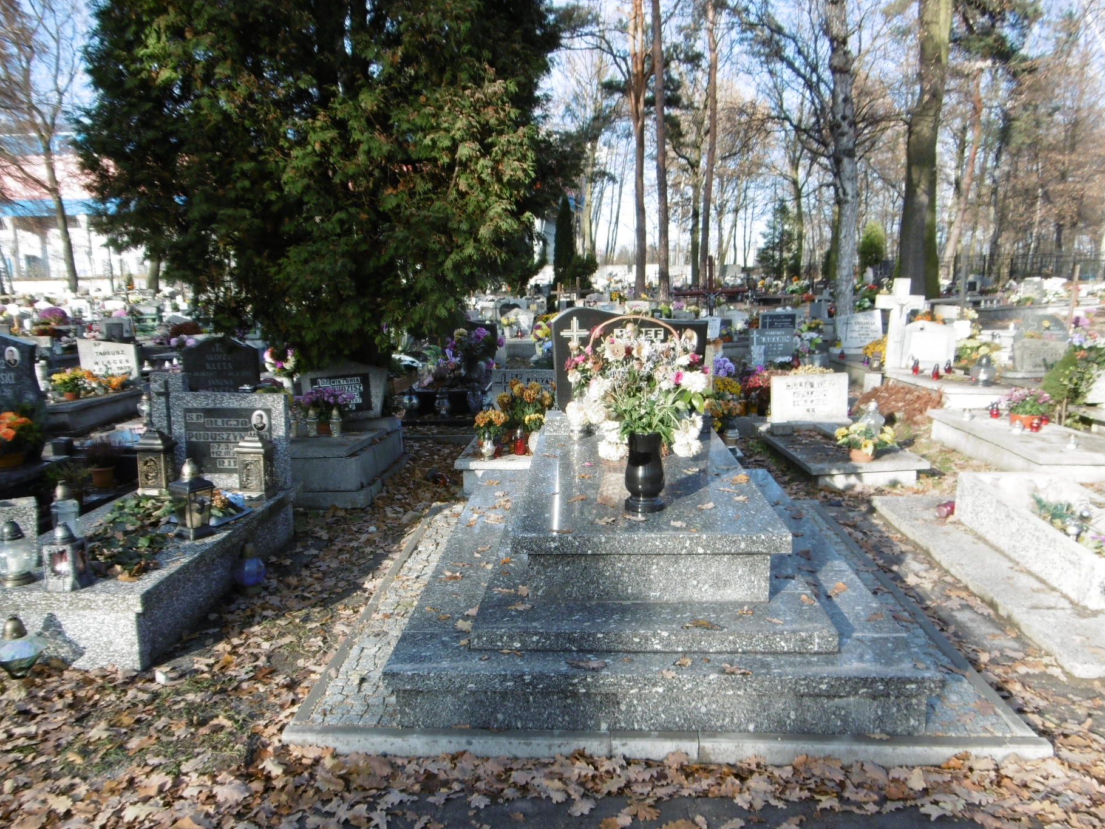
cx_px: 531
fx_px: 862
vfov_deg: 51.2
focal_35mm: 27
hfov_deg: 65.3
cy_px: 461
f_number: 3.1
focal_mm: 4.3
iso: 100
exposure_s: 1/250
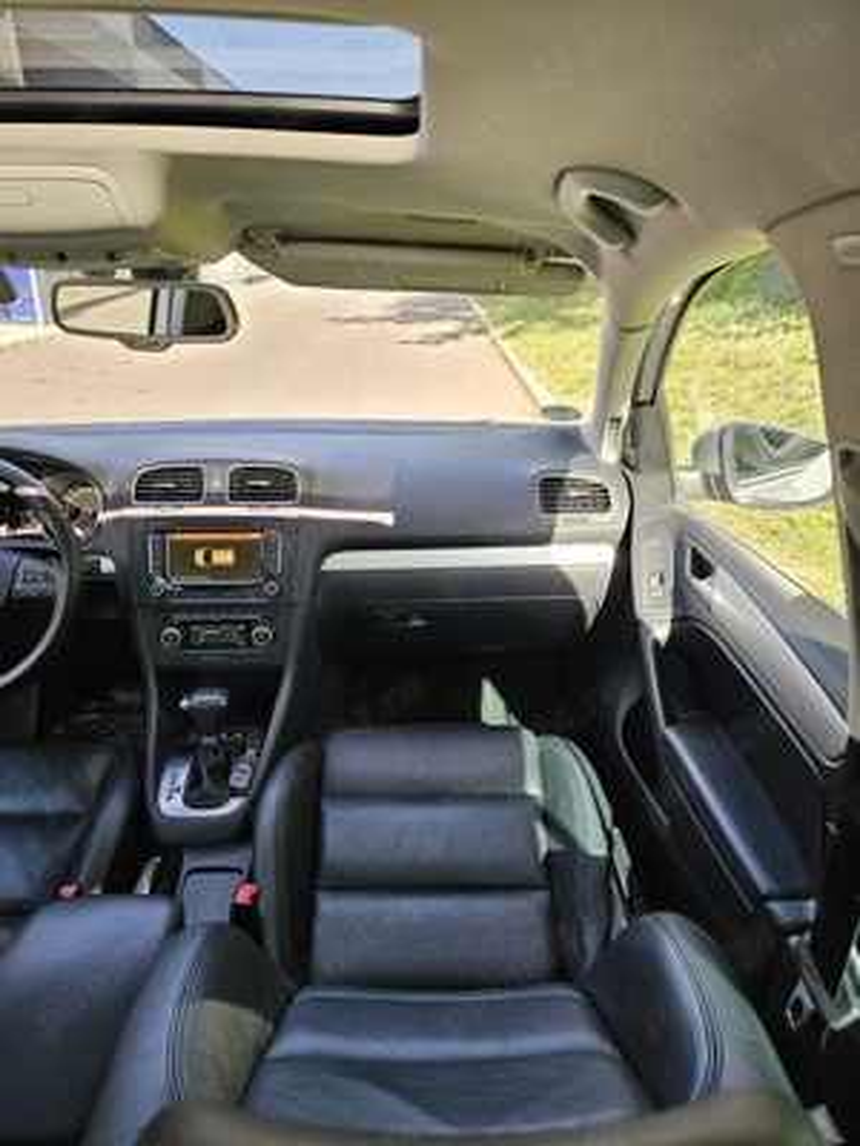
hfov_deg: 58.9
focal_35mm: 23
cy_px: 573
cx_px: 430
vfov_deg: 73.9
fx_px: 762
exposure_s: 1/182
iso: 64
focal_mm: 6.3
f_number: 1.7
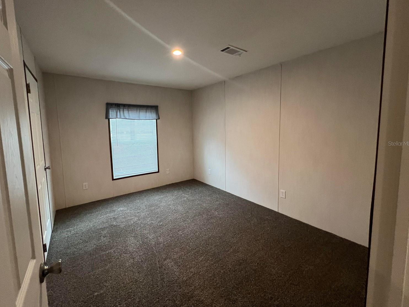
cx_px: 194
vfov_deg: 85.5
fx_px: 165
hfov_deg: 102.0
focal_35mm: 14
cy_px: 143
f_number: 1.8
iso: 250
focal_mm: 1.57
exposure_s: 1/60
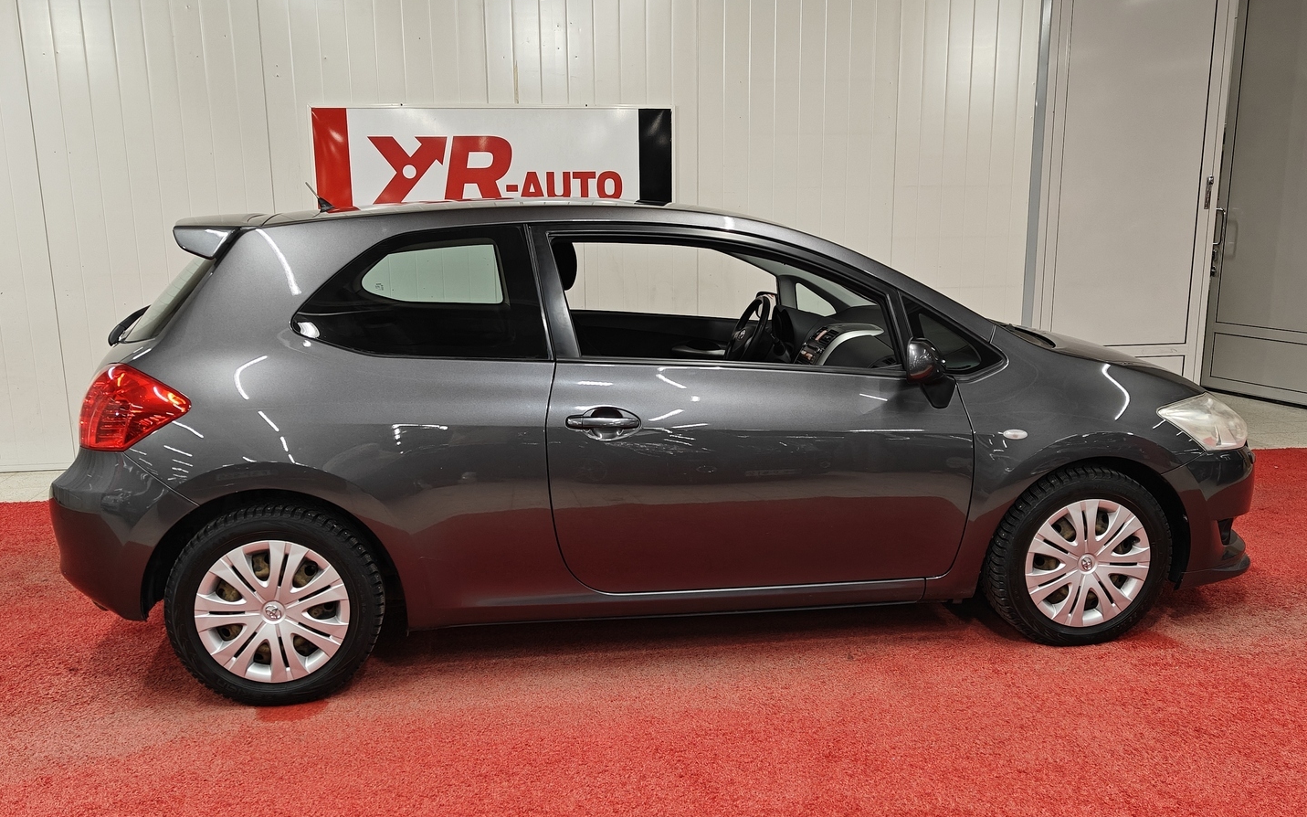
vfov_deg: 39.4
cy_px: 438
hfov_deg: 59.7
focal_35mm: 32
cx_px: 657
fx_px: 1140
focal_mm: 5.59
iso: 125
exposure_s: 1/84
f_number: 1.8
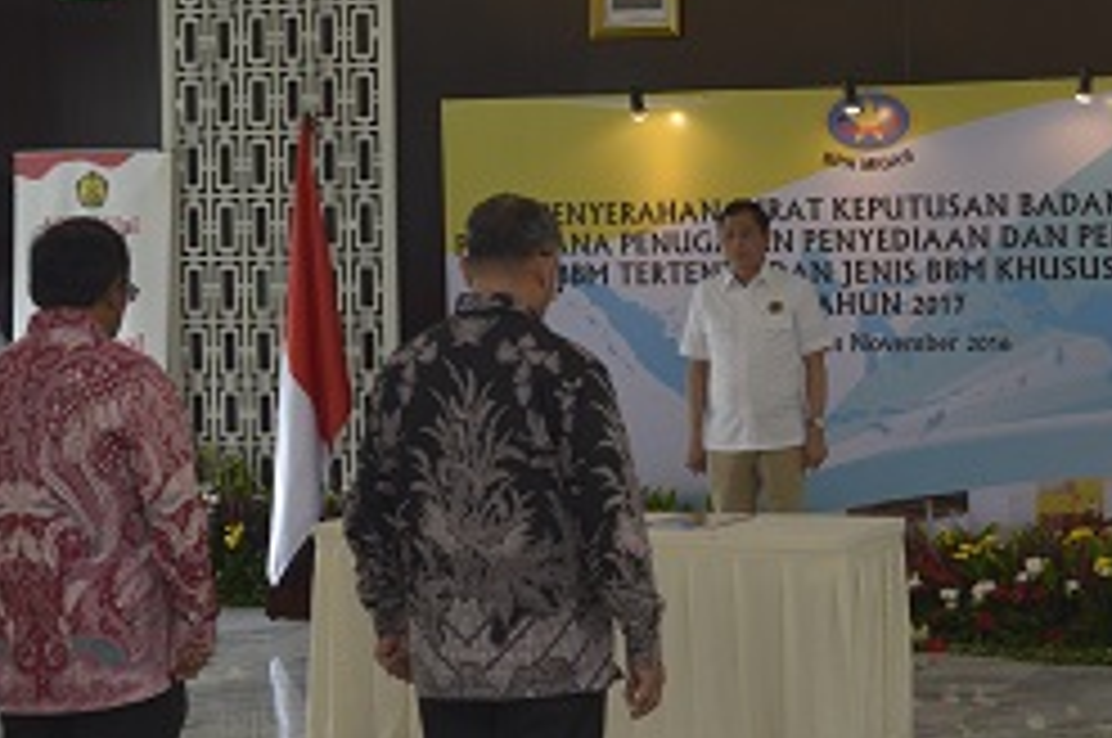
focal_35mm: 81
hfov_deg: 25.0
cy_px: 308
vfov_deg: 16.8
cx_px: 747
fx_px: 2499
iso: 1600
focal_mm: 40
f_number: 6.3
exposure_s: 1/125
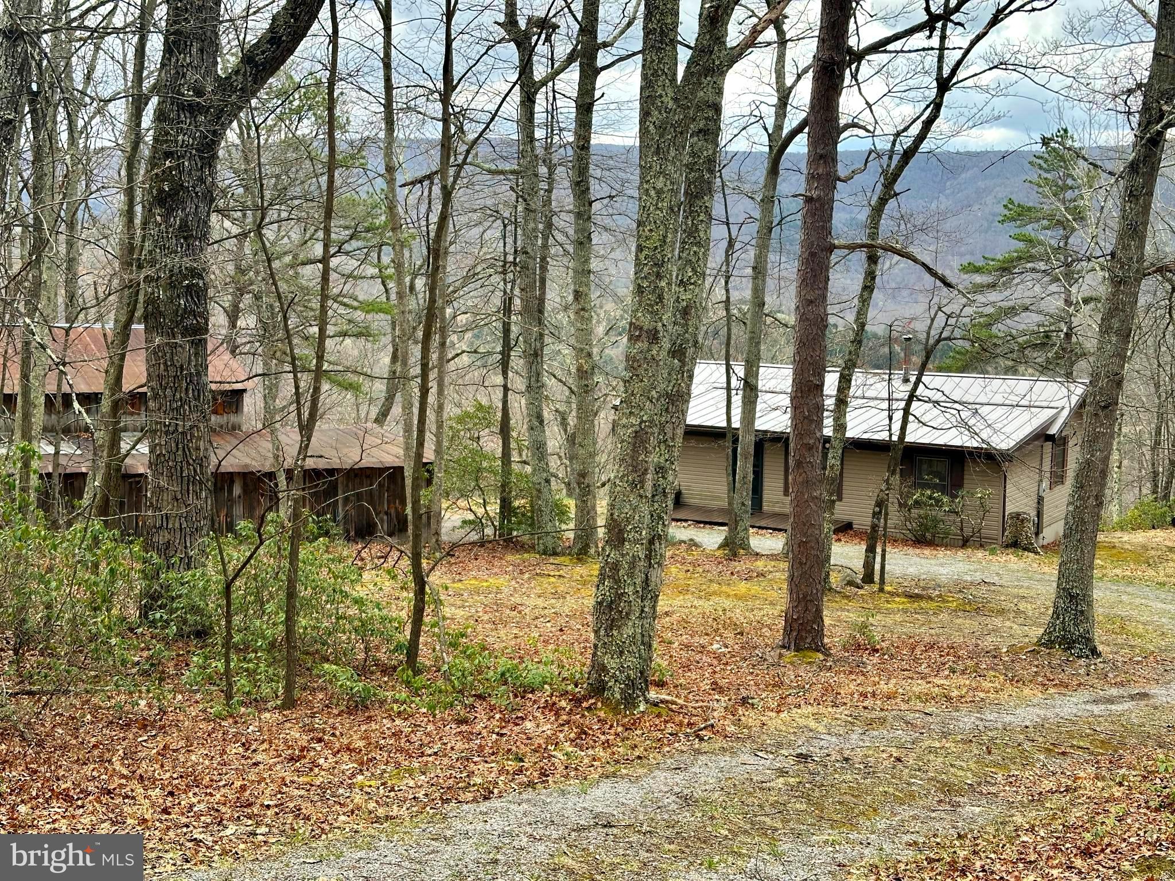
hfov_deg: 39.7
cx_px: 588
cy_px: 440
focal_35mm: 48
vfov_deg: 30.3
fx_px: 1629
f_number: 1.78
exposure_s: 1/411
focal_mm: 6.86
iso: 64
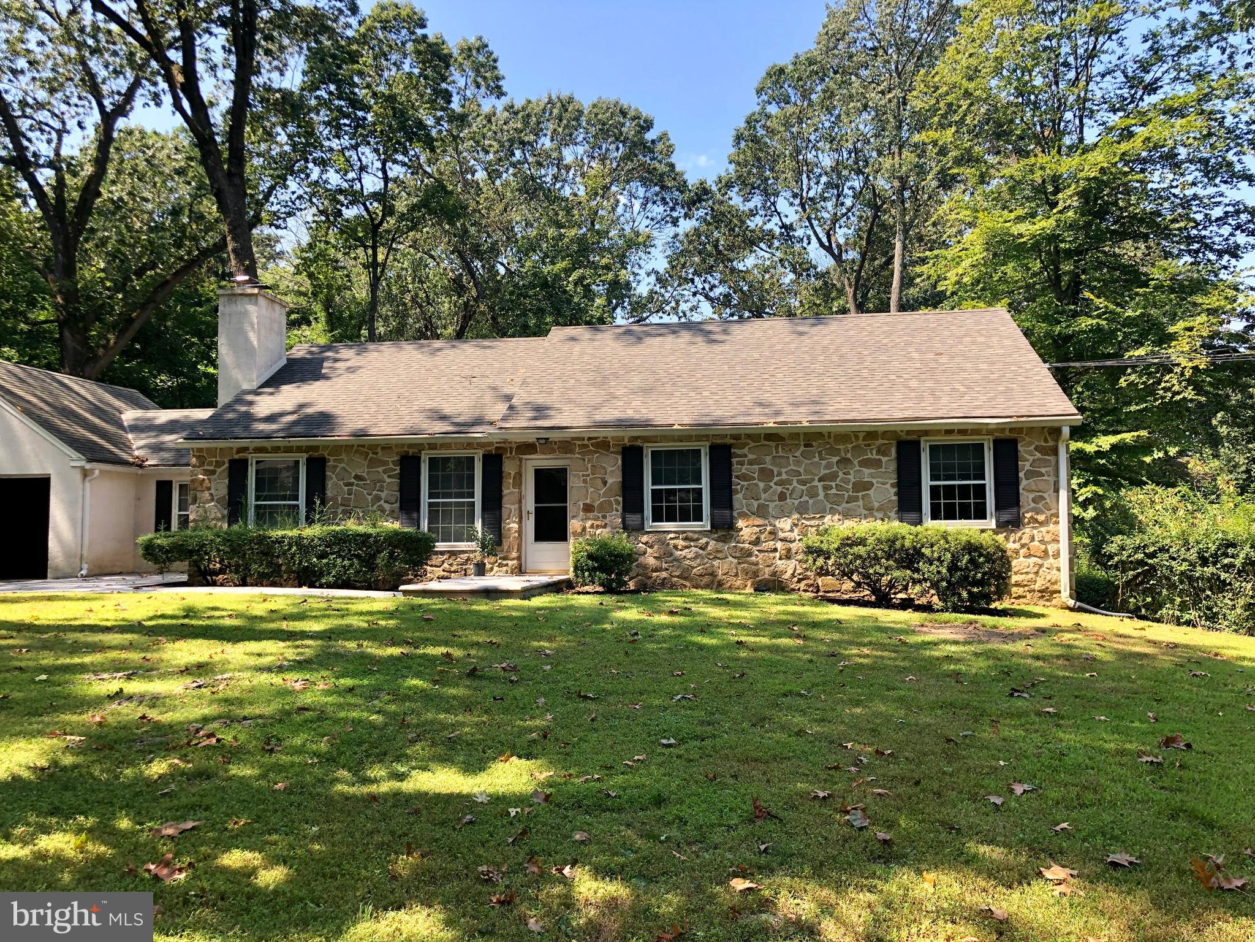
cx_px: 628
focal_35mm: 28
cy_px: 471
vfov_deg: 49.7
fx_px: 1015
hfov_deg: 63.4
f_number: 1.8
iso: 20
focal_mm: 4
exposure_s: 1/457
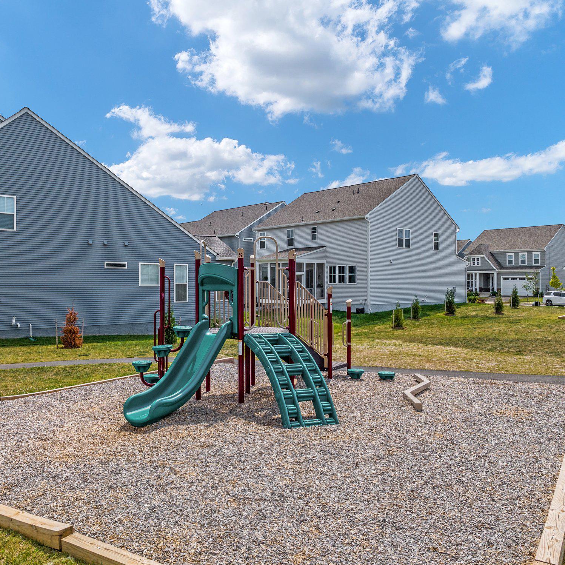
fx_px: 536
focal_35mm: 29
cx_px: 245
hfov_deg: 55.4
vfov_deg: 55.6
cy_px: 284
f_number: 4
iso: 100
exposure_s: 1/400
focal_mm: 12.29
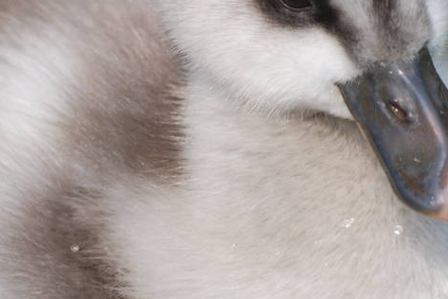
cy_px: 77
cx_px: 283
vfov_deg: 1.0
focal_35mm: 1371
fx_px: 17071
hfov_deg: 1.5
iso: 200
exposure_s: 1/800
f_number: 5.6
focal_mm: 270
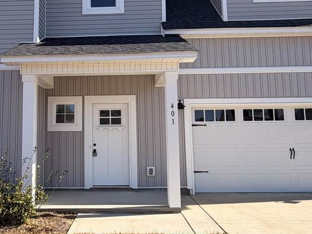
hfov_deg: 53.3
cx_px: 114
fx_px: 306
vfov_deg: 41.7
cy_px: 107
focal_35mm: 34
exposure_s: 1/770
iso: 25
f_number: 2.2
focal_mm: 2.22
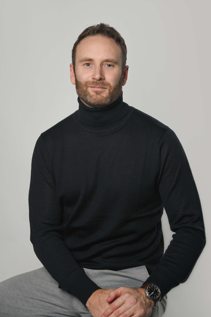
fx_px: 747
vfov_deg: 23.9
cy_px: 158
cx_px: 106
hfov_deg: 16.1
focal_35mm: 85
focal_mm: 85
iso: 160
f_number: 5.6
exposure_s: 1/160
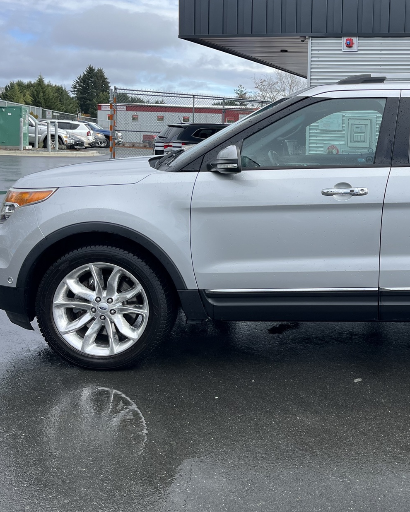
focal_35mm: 42
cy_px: 195
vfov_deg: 43.5
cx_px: 376
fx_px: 637
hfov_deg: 33.6
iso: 50
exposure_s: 1/1862
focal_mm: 5.1
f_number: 1.6
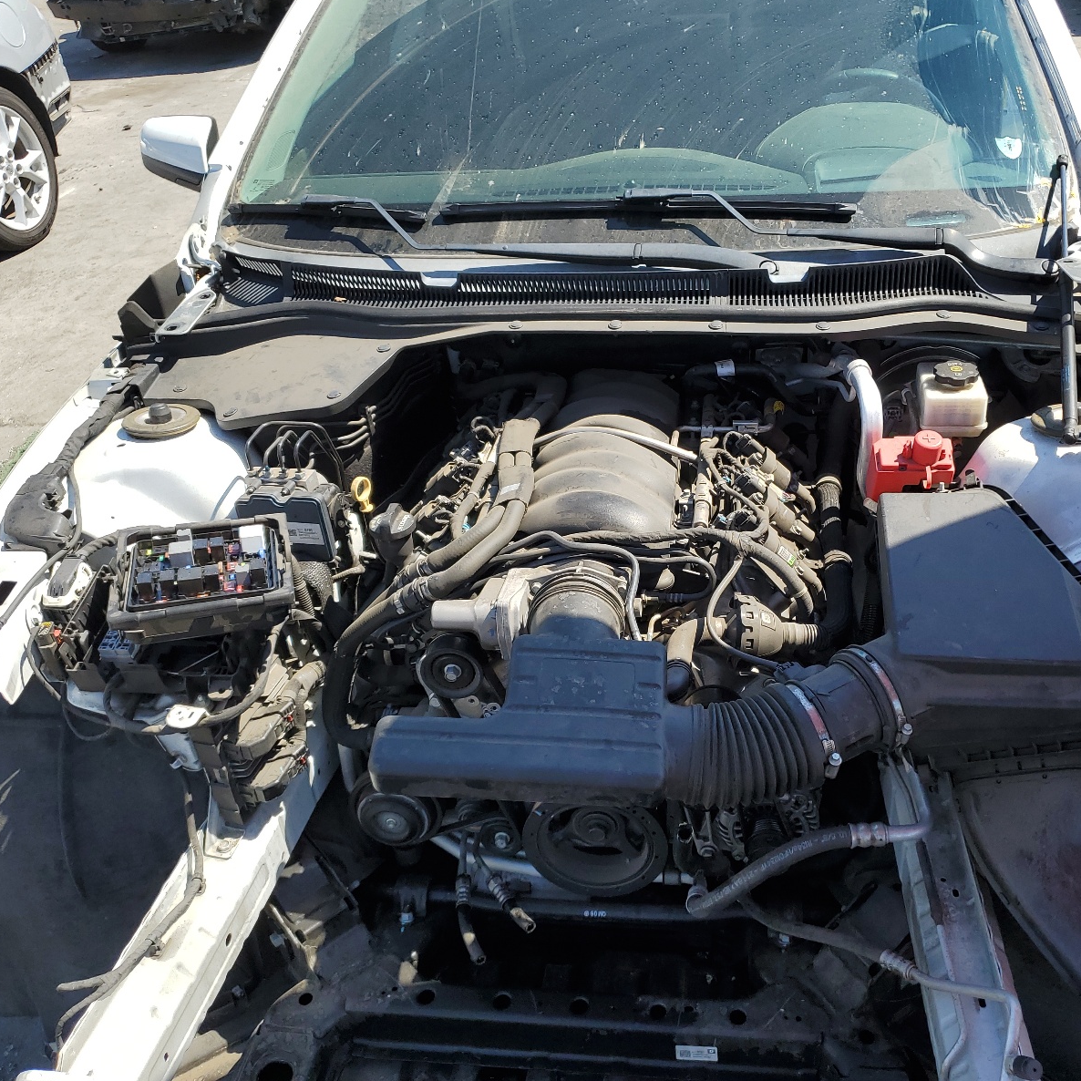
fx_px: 1095
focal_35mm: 31
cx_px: 644
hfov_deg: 52.2
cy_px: 536
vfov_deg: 52.5
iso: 50
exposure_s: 1/1667
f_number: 1.5
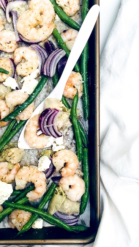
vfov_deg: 66.1
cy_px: 124
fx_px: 190
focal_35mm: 29
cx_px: 46
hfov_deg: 39.7
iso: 200
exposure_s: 1/60
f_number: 1.8
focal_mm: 4.25
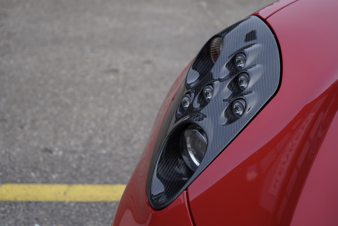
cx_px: 169
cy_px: 113
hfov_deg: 28.8
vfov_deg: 19.5
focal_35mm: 70
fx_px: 657
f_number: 5.6
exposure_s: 1/160
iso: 160
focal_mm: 70
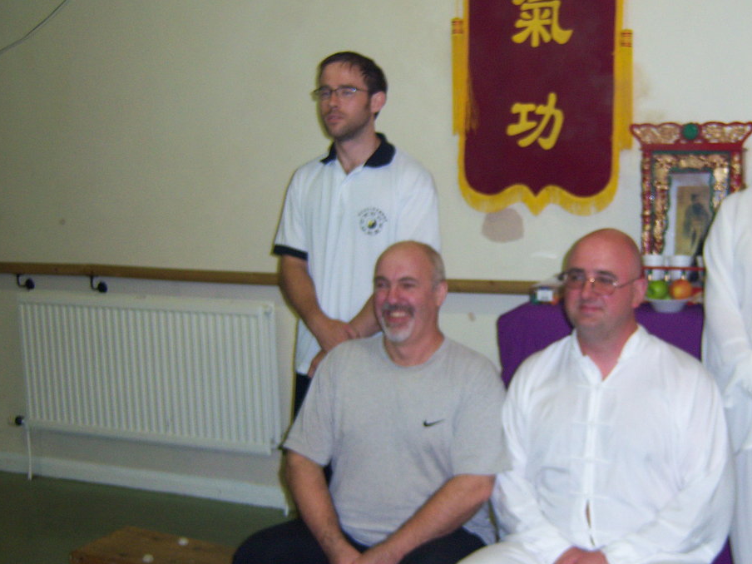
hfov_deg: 36.9
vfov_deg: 28.5
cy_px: 319
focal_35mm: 51
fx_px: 1108
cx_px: 528
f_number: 2.8
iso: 160
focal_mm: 7.5
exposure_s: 1/60
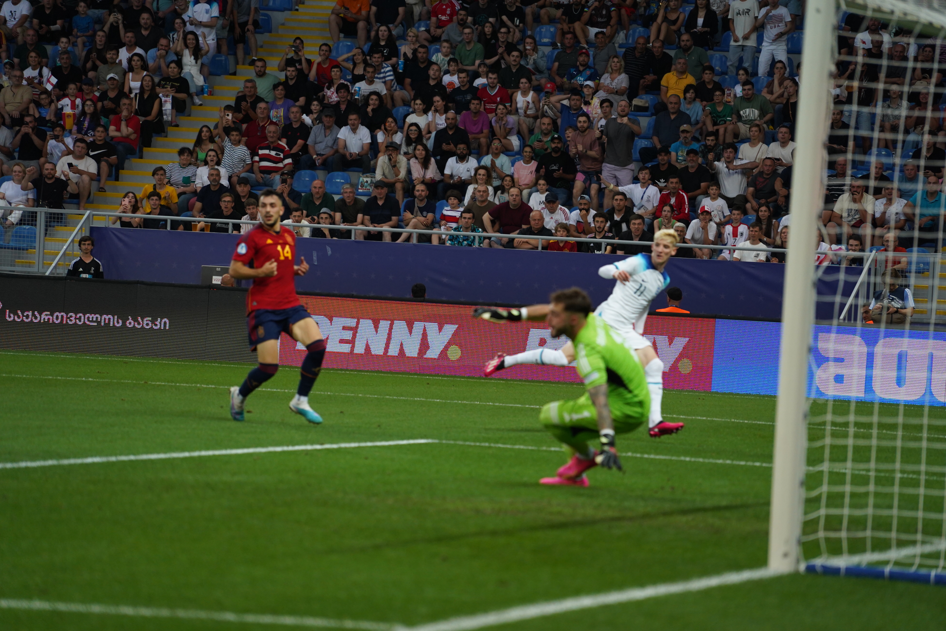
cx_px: 473
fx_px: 5255
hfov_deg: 10.3
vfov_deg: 6.9
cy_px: 316
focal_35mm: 200
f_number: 4
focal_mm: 200
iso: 2000
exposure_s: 1/1000
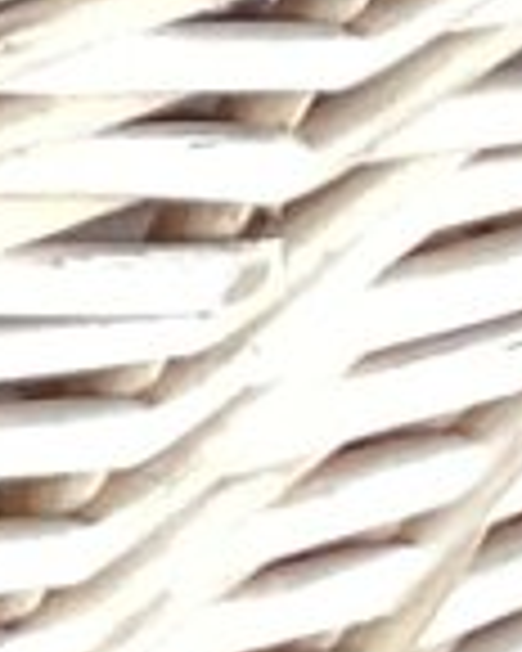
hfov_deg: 4.1
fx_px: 6083
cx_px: -2531
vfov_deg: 6.1
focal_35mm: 315
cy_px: 326
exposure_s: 1/60
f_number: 2.4
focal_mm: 3.3
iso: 80
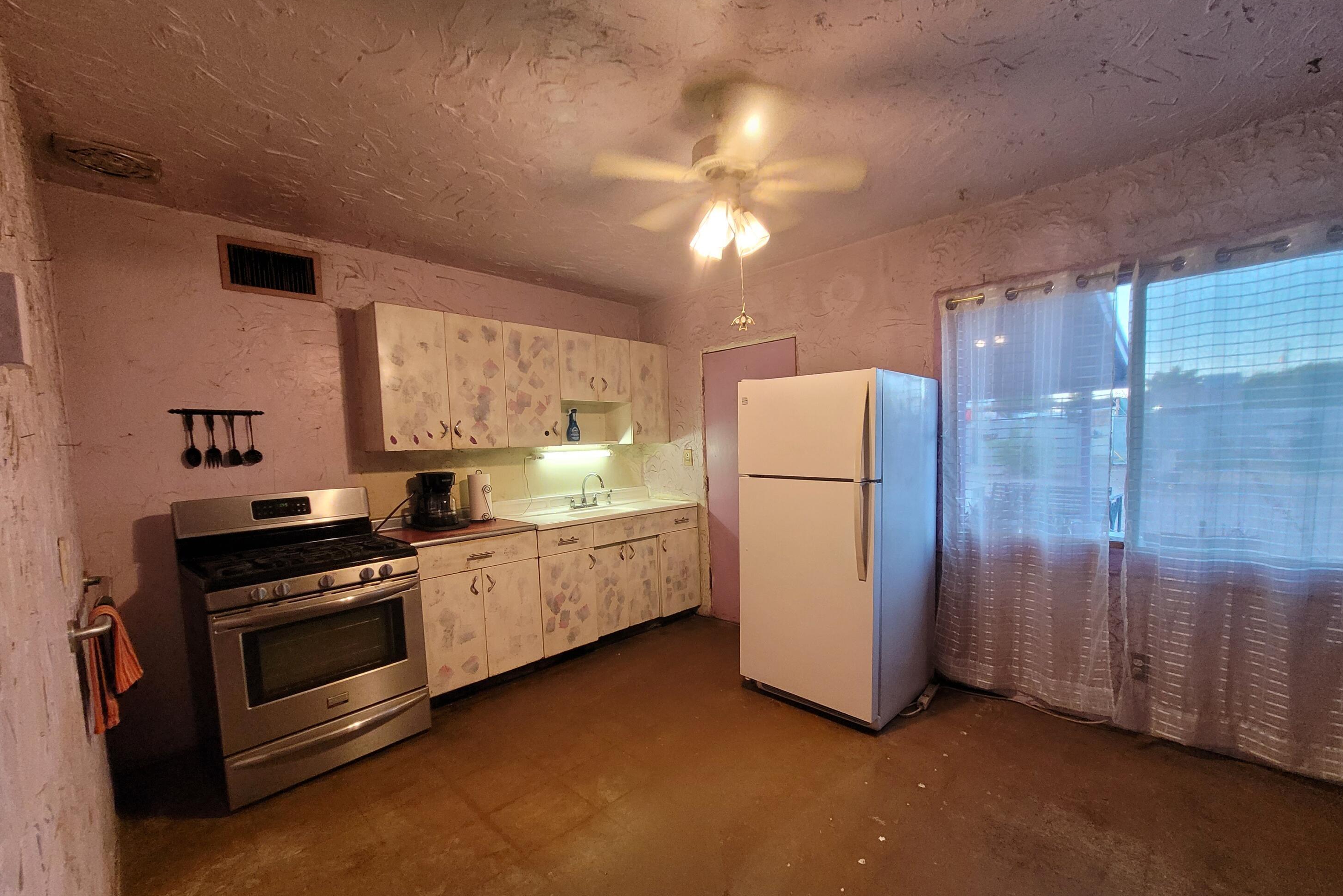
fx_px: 522
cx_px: 694
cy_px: 486
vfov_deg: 81.0
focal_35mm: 14
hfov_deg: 104.2
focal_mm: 1.74
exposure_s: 1/60
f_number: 2.2
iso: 320
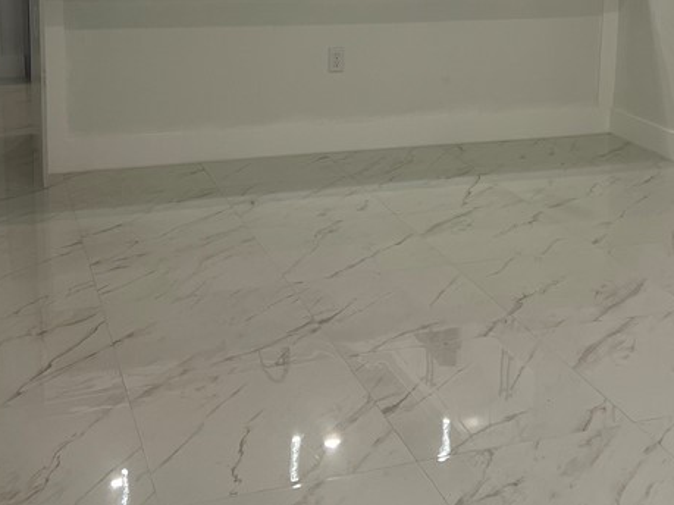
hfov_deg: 33.1
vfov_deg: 24.5
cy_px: 46
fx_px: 1129
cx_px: 427
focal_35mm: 58
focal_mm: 5.7
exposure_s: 1/121
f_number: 1.5
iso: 64
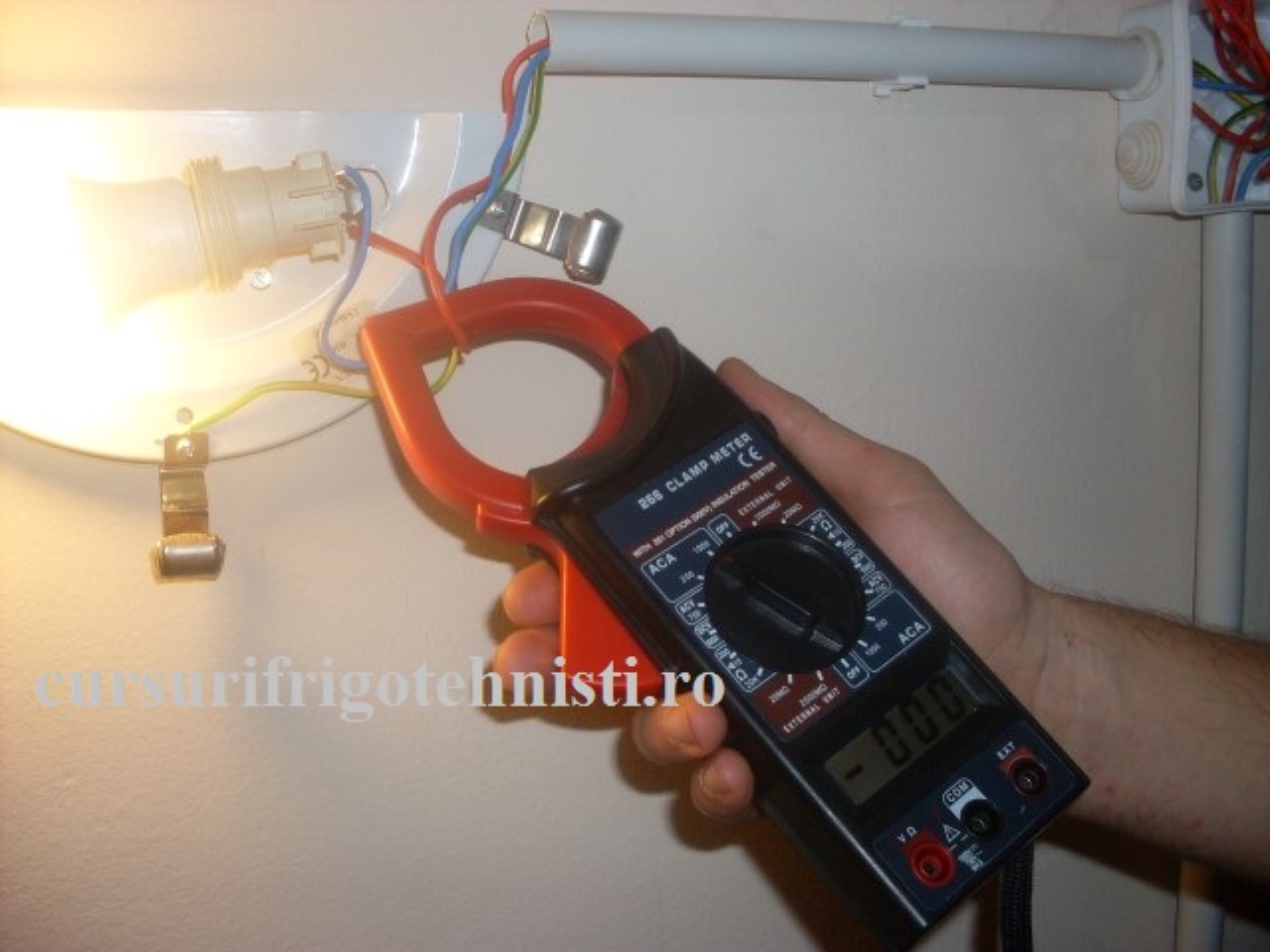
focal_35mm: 38
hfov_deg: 49.0
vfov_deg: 37.7
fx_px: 1394
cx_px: 635
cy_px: 476
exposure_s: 1/45
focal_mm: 6.3
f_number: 2.8
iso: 100
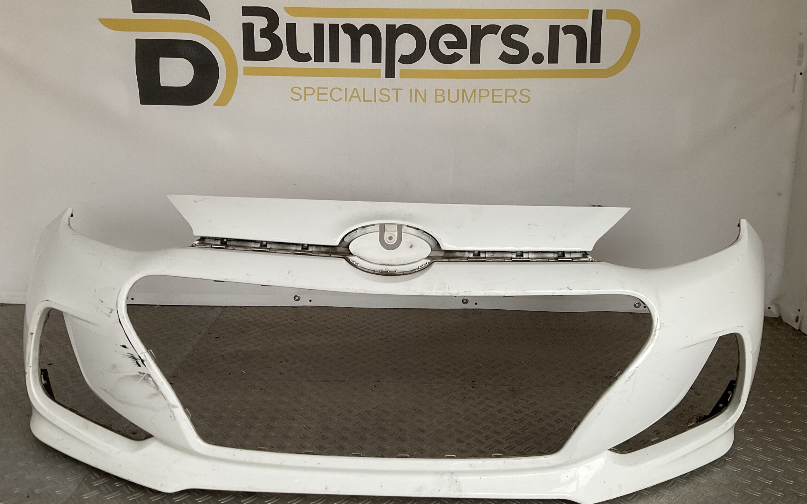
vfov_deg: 40.6
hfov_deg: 61.2
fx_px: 682
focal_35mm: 31
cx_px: 403
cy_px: 241
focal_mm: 3
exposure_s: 1/50
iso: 64
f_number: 1.8
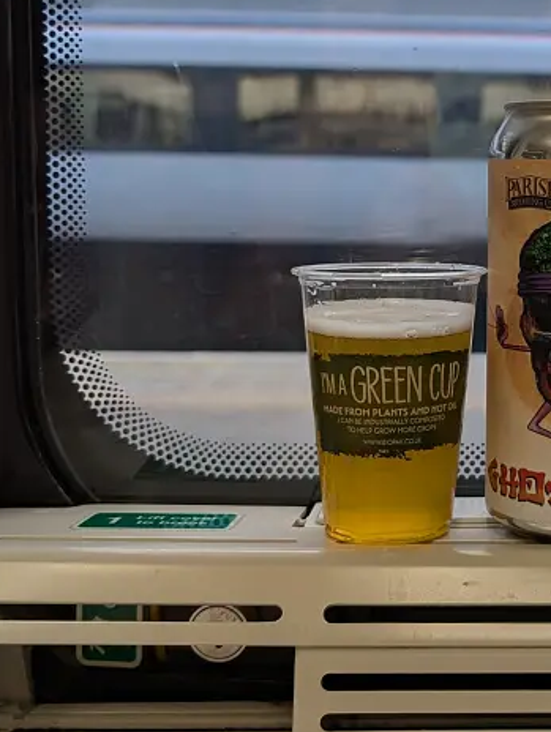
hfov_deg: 25.9
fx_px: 1123
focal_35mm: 53
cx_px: 572
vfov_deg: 35.7
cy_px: 229
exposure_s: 1/59.3
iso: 38
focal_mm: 6.9
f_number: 1.68
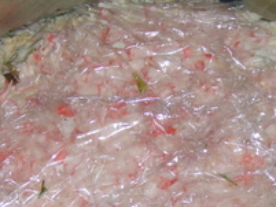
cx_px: 148
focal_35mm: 139
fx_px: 1109
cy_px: 203
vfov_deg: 10.6
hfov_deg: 14.2
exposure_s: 1/45
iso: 100
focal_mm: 13
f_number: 3.8
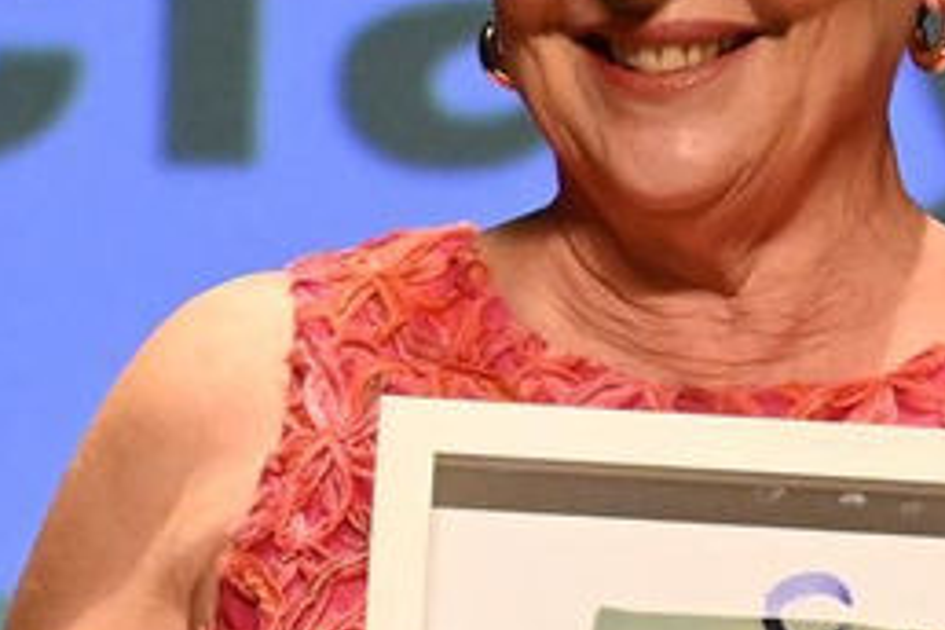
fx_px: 28035
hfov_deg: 1.9
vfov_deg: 1.3
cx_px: 604
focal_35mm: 1068
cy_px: 491
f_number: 5
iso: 3200
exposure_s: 1/250
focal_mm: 115
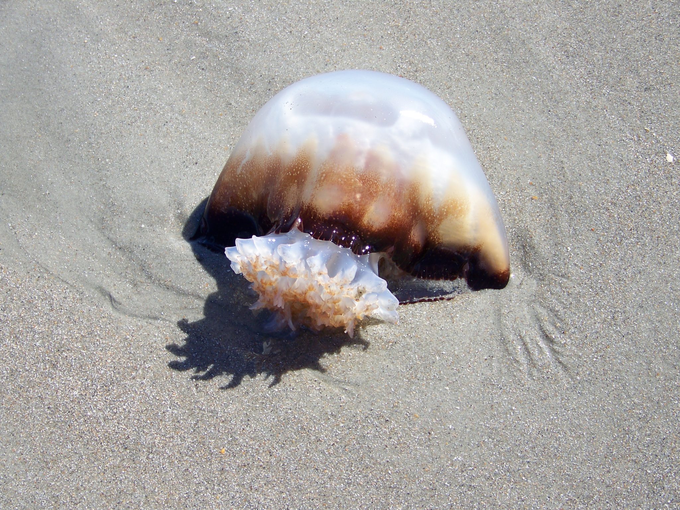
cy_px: 255
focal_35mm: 78
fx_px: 1532
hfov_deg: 25.0
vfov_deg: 18.9
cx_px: 340
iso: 64
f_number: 3.2
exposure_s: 1/640
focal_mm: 13.2
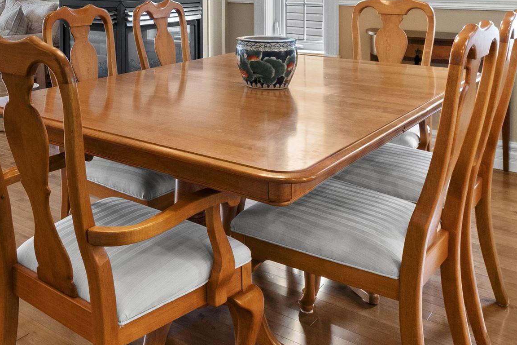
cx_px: 91
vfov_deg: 30.2
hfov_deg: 45.6
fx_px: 574
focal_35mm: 40
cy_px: -27
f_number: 10
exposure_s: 1/2
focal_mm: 10
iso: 400
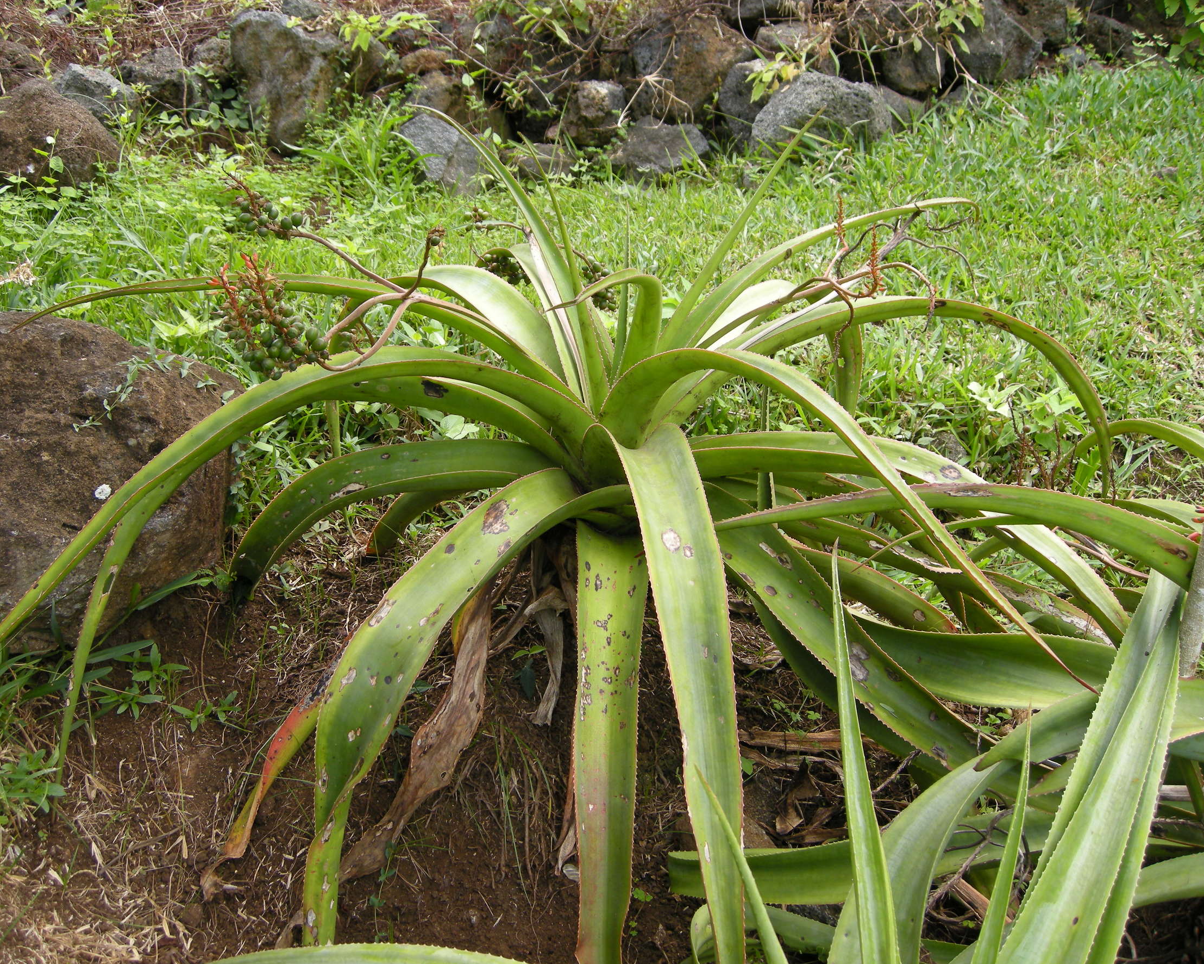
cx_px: 565
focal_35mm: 37
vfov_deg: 40.1
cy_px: 489
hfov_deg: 49.1
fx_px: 1319
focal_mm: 7.5
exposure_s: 1/76
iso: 64
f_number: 3.4
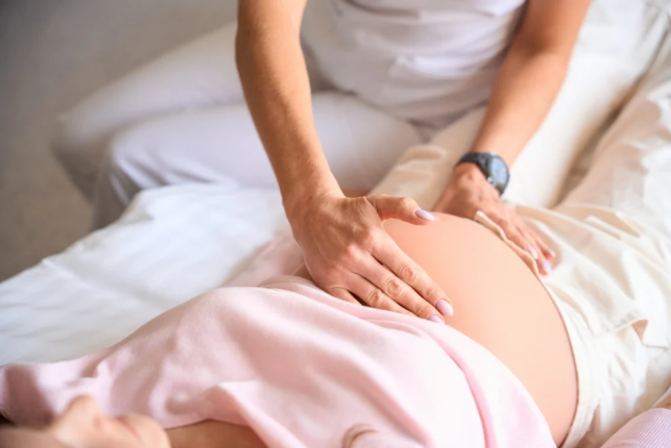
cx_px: 336
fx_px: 1305
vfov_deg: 19.5
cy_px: 224
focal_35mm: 70
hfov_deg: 28.8
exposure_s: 1/250
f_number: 2.8
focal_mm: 70
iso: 800
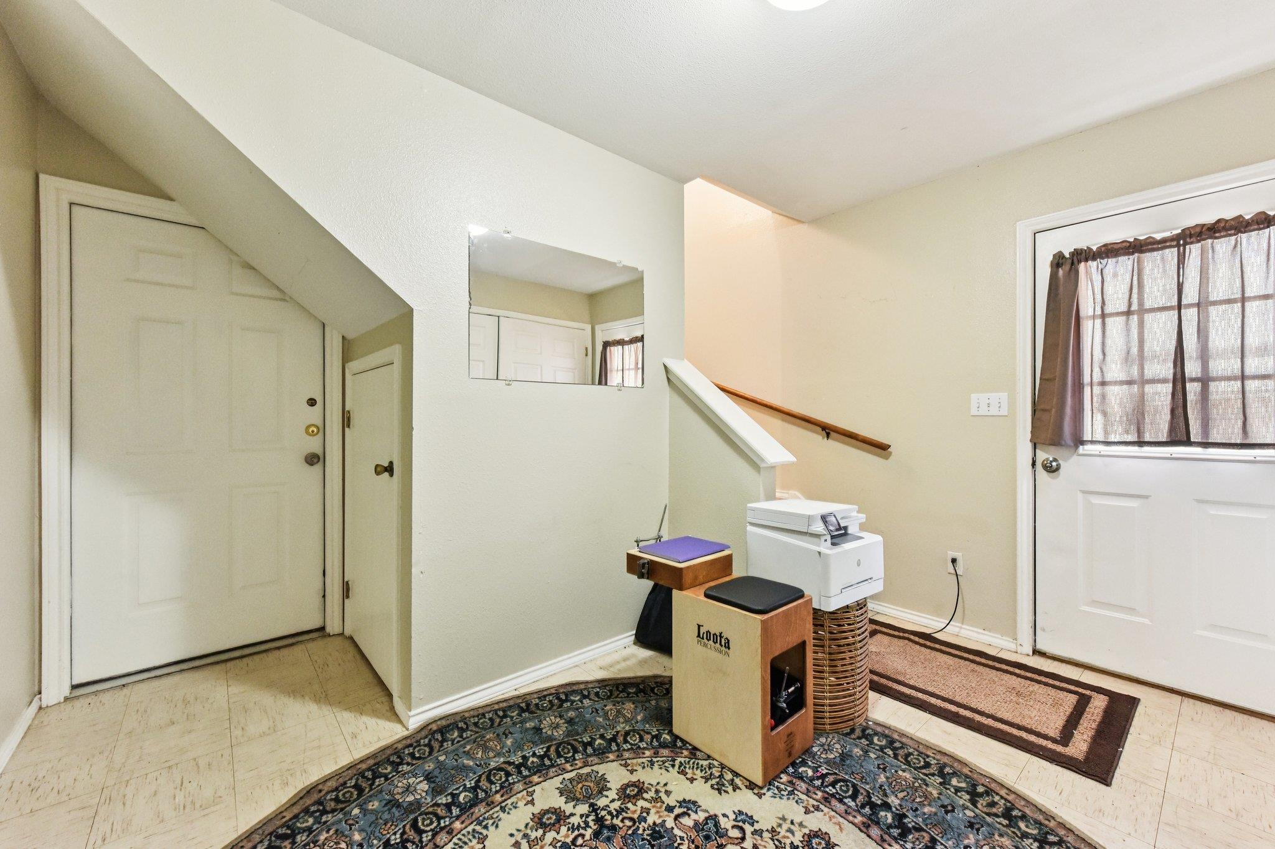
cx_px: 638
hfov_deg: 104.3
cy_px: 424
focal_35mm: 14
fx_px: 496
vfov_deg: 81.2
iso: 2000
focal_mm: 14
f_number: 8
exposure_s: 1/15
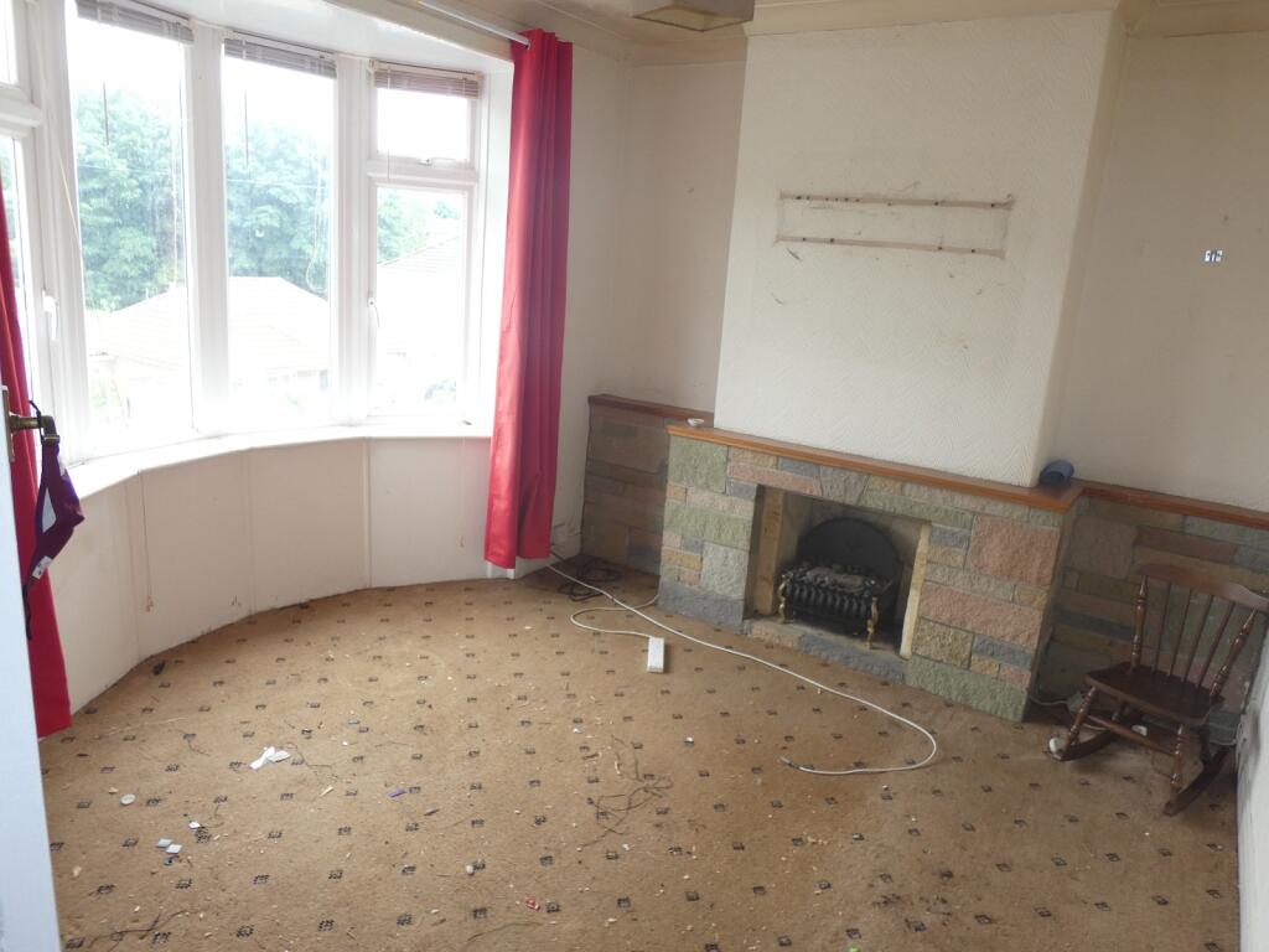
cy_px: 476
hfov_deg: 71.6
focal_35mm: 24
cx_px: 634
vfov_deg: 56.8
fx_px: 880
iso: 125
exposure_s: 1/60
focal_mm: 4.3
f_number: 3
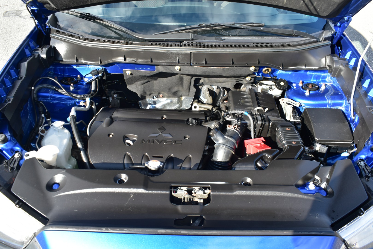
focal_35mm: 30
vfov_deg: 43.6
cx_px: 186
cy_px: 124
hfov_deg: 61.9
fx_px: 311
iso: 400
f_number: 9
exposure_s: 1/125
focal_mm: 20
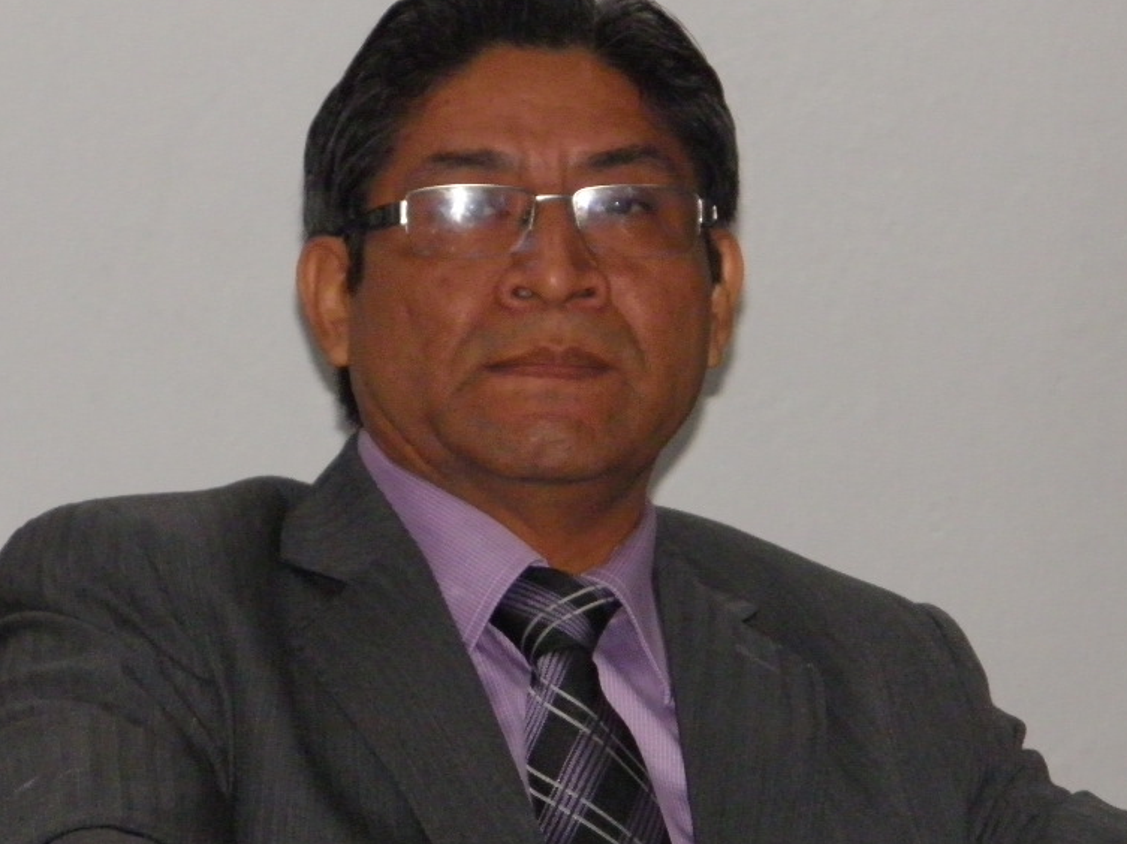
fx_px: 11292
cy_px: 456
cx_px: 573
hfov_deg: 5.7
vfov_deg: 4.3
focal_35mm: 347
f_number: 4.1
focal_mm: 36.7
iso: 400
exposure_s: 1/160
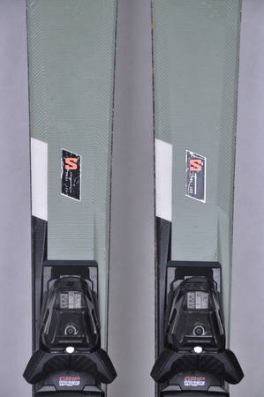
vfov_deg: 13.1
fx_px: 1736
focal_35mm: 158
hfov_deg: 8.7
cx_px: 132
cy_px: 198
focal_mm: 105
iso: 3200
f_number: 8
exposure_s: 1/125
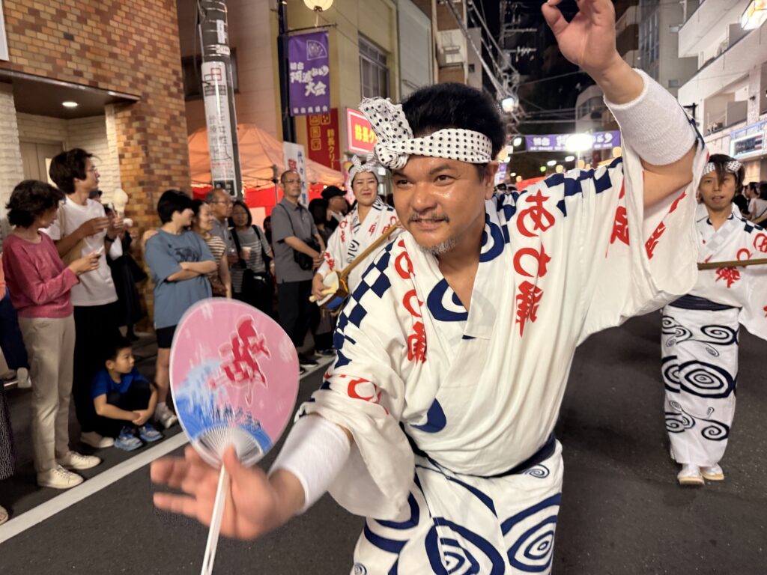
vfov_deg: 56.8
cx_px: 384
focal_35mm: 24
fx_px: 532
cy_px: 288
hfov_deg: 71.6
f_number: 1.78
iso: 320
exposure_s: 1/50
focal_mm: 6.76
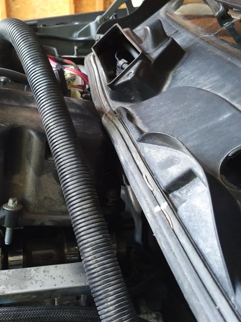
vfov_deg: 51.0
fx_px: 334
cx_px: 97
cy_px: 129
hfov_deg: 39.5
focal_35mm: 36
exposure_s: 1/30
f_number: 2.2
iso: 233
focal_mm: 4.75
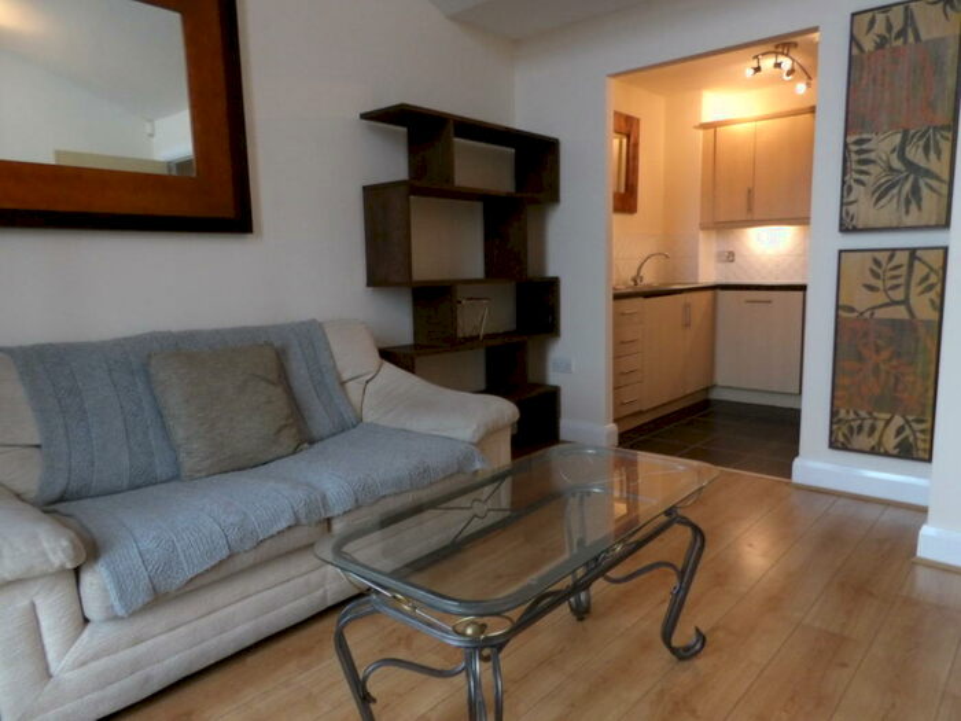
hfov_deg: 71.6
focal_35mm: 24
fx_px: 666
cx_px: 480
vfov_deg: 56.8
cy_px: 360
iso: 488
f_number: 2.9
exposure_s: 1/60
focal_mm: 4.3
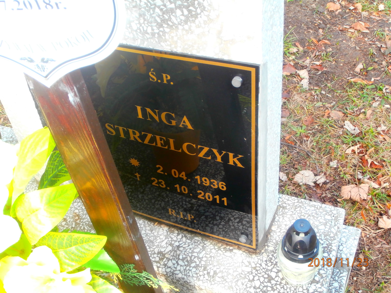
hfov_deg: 40.4
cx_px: 196
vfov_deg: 30.9
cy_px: 146
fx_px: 531
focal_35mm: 47
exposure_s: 1/80
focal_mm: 8.29
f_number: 4.2
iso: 160
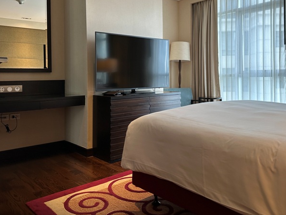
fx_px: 264
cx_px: 150
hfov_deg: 56.8
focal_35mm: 32
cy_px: 72
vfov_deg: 43.6
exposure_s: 1/100
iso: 100
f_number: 1.78
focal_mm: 6.86
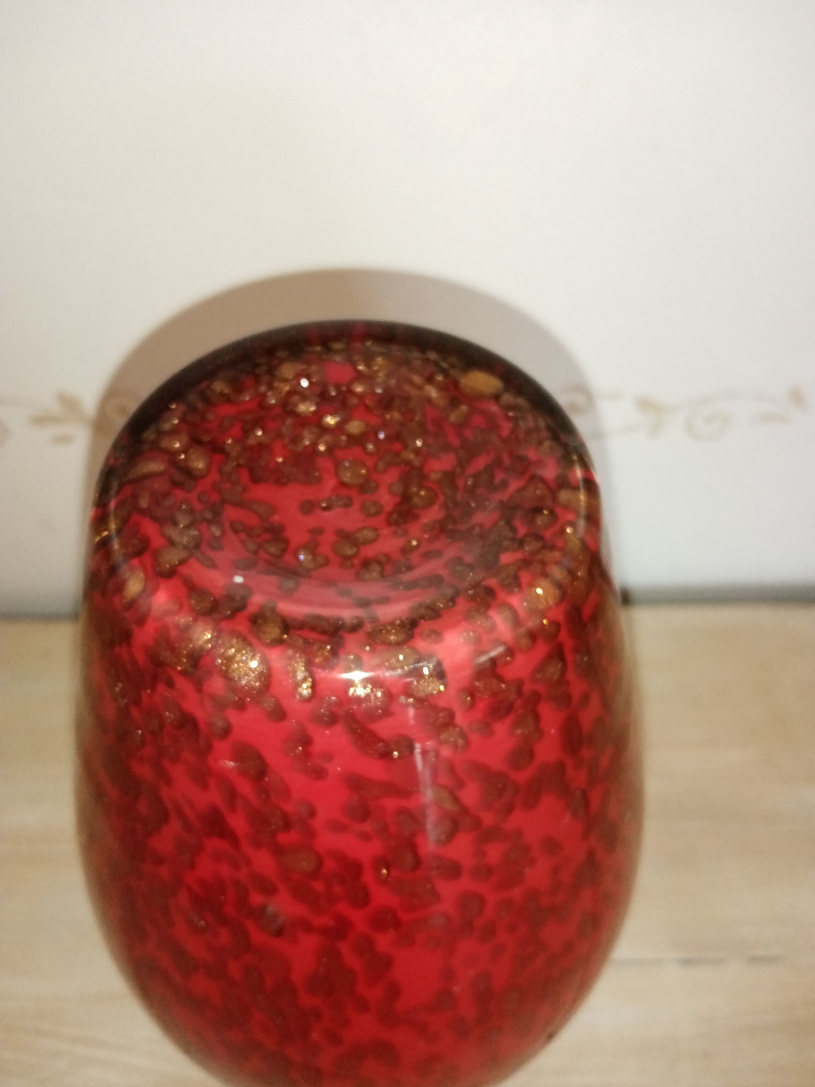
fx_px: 816
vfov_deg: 67.3
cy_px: 544
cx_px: 408
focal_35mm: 26
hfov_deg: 53.1
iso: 458
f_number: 1.8
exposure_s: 1/25
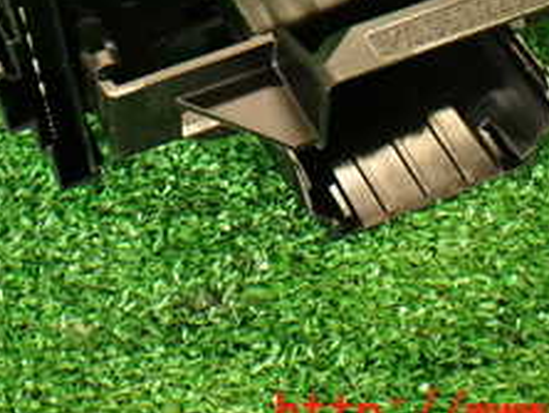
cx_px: 92
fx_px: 1286
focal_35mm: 81
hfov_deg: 23.7
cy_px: -109
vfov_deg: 17.2
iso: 250
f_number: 2.3
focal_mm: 5.4
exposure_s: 1/30
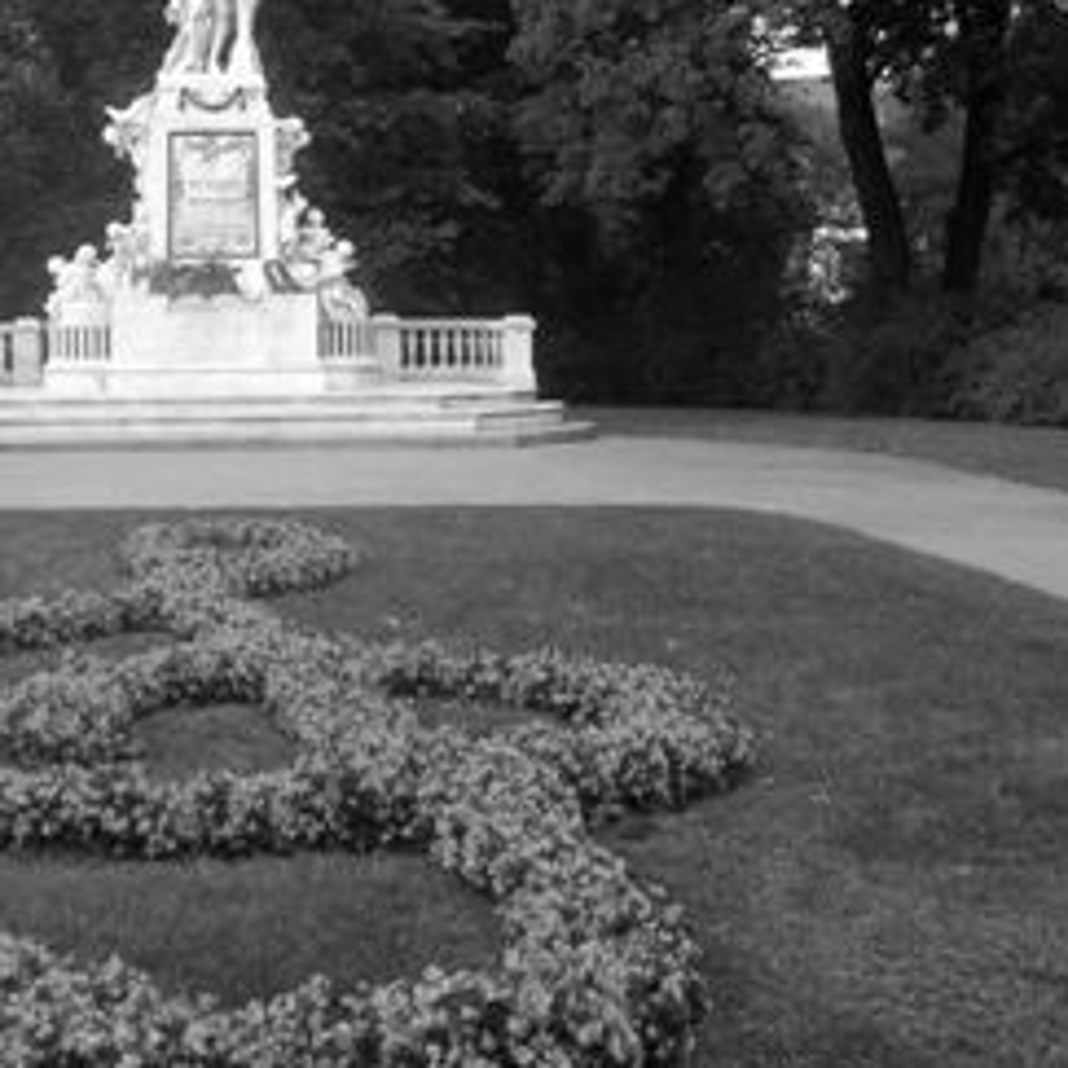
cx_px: 246
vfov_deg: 27.7
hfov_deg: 27.3
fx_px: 2164
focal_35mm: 62
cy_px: 488
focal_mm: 5.8
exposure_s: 1/94
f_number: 2.8
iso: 50
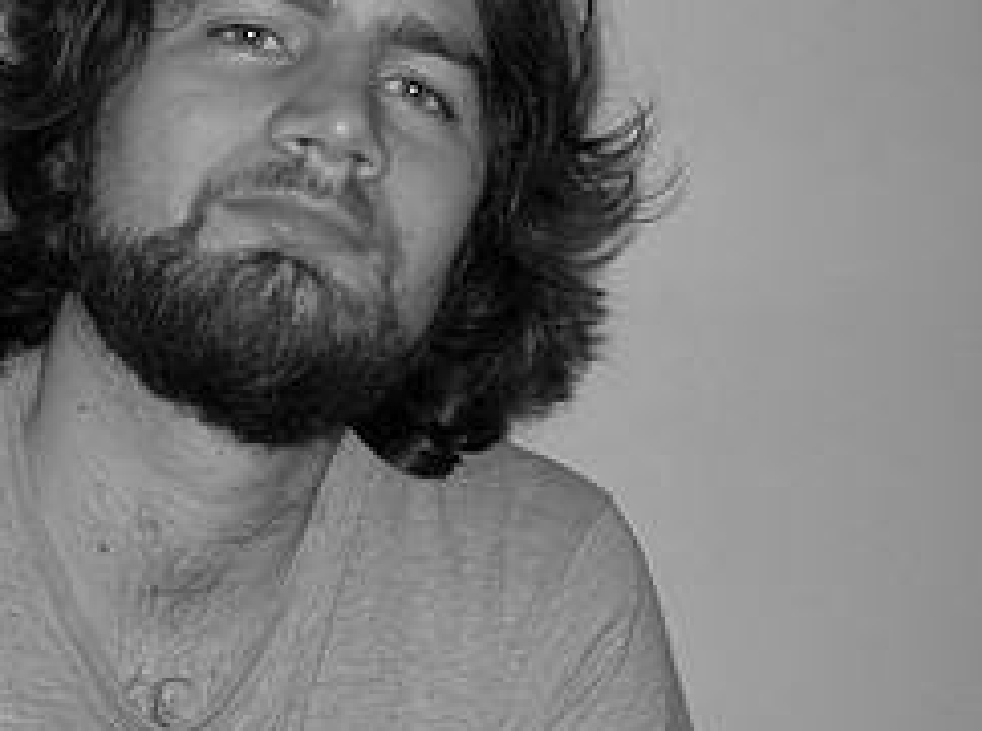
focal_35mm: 55
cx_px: 430
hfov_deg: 35.0
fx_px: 1556
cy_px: 303
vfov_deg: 26.4
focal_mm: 7.8
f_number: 2.8
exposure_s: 1/60.1
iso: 64
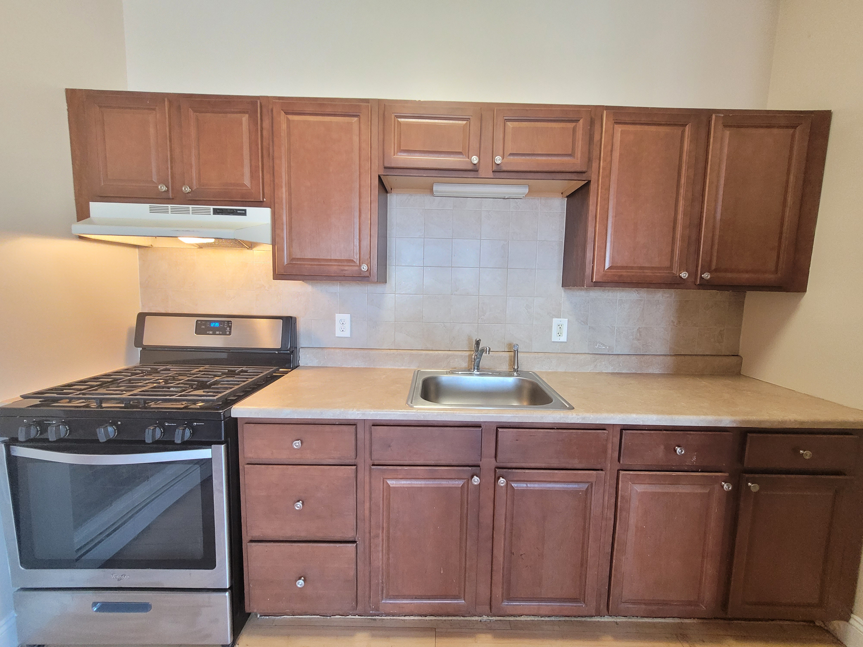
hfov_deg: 106.2
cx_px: 432
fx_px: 324
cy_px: 324
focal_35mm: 13
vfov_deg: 89.9
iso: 320
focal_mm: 1.74
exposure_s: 1/40
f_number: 2.2
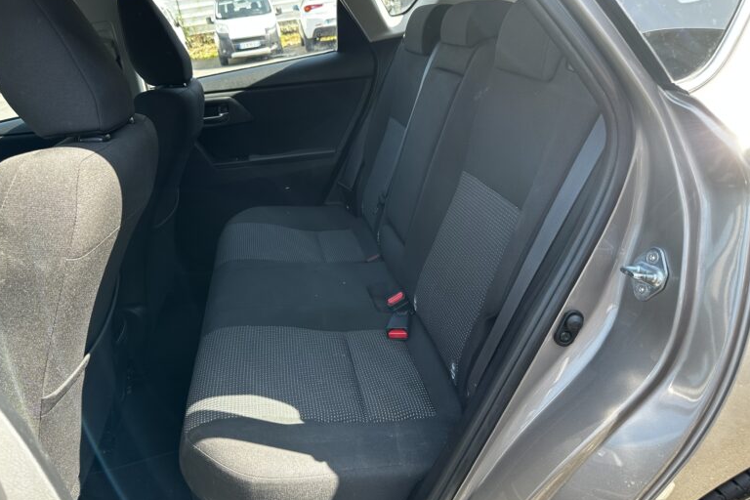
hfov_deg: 69.4
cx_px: 361
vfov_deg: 49.6
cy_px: 251
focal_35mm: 26
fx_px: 542
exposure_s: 1/203
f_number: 1.78
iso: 80
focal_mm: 6.86
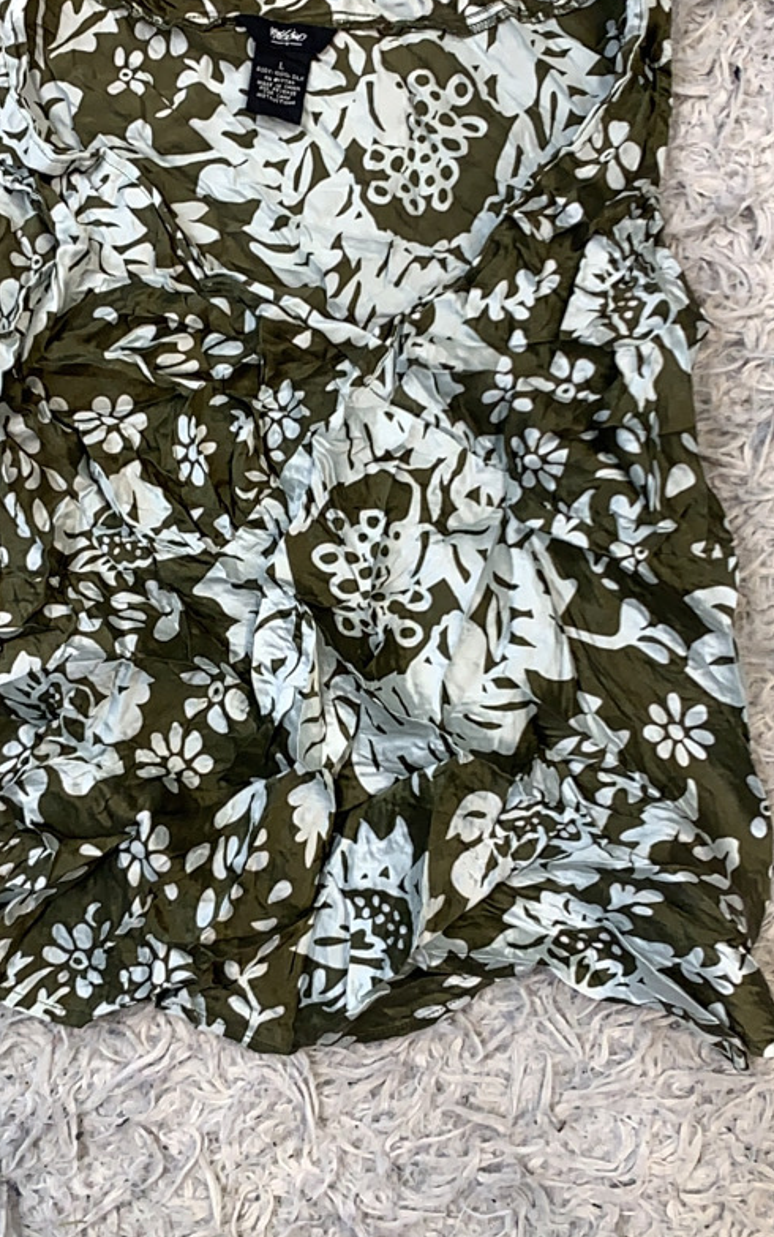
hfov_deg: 33.6
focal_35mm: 38
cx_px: 370
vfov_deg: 51.4
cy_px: 551
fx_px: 1281
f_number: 1.8
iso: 64
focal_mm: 4.25
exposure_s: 1/100
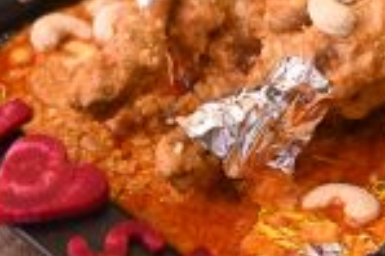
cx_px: 256
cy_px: 49
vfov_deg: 7.3
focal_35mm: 187
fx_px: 1998
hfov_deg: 11.0
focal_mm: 62
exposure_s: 1/160
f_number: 5.6
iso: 640
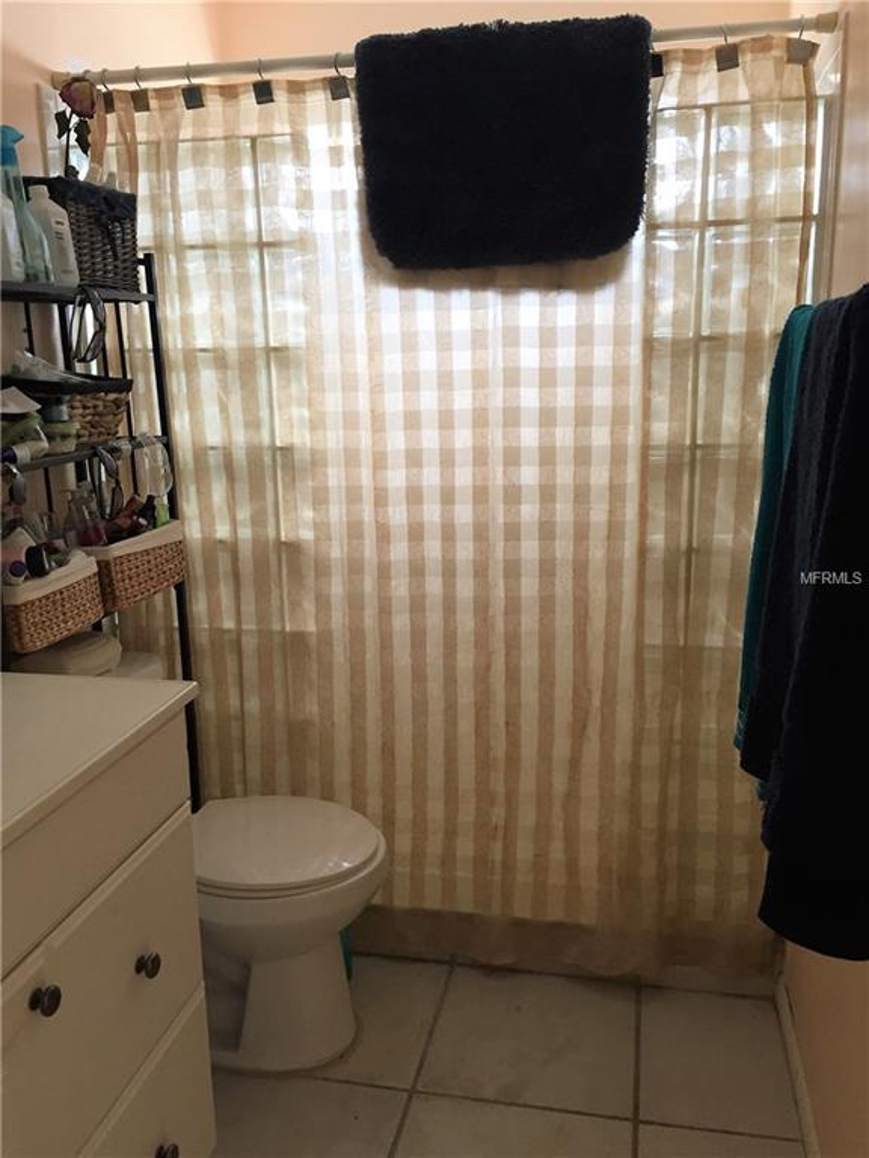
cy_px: 579
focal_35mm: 29
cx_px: 434
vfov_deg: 61.7
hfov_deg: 48.2
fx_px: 971
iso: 80
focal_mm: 4.15
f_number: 2.2
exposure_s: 1/30
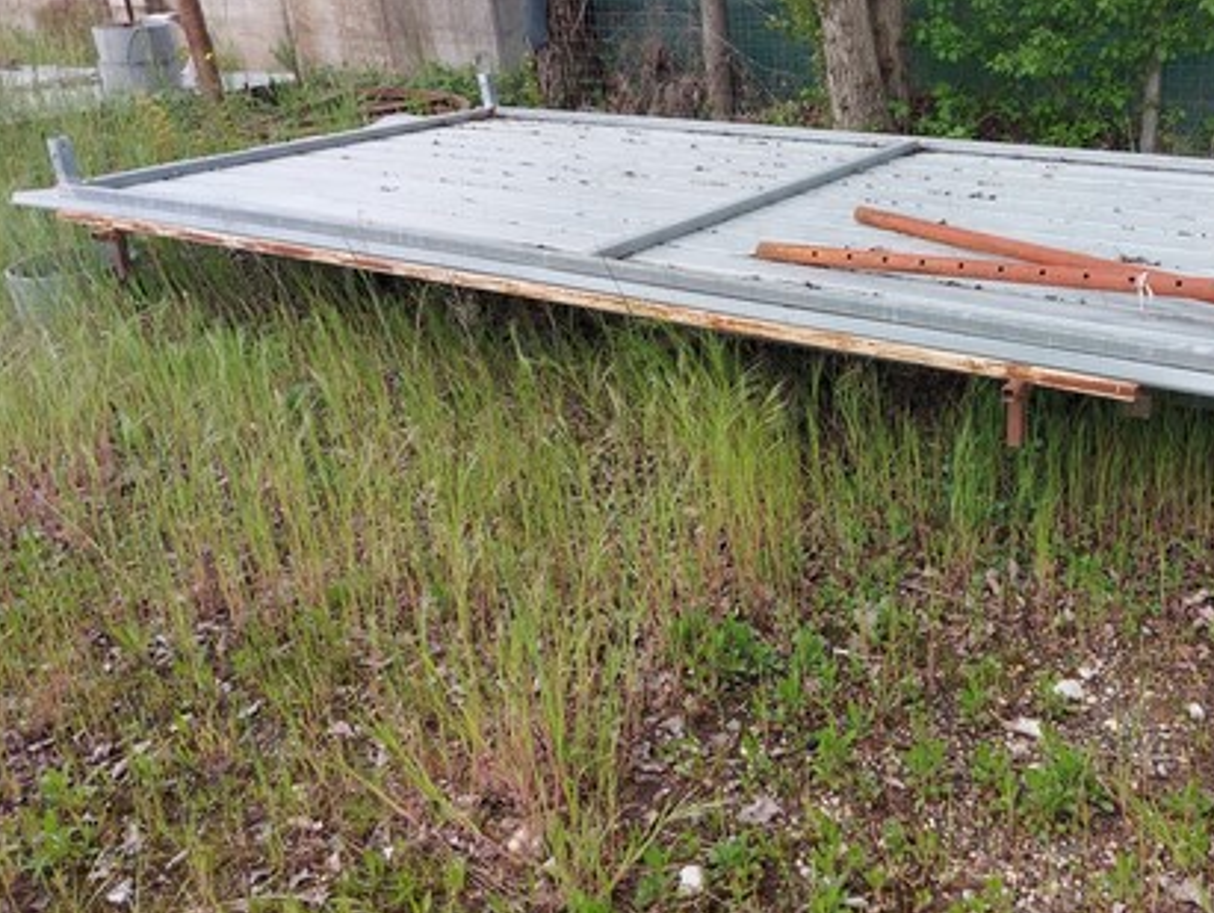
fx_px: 1229
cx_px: 865
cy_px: 363
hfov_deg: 51.0
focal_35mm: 35
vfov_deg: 40.6
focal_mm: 5.23
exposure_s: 1/174
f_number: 1.8
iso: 32
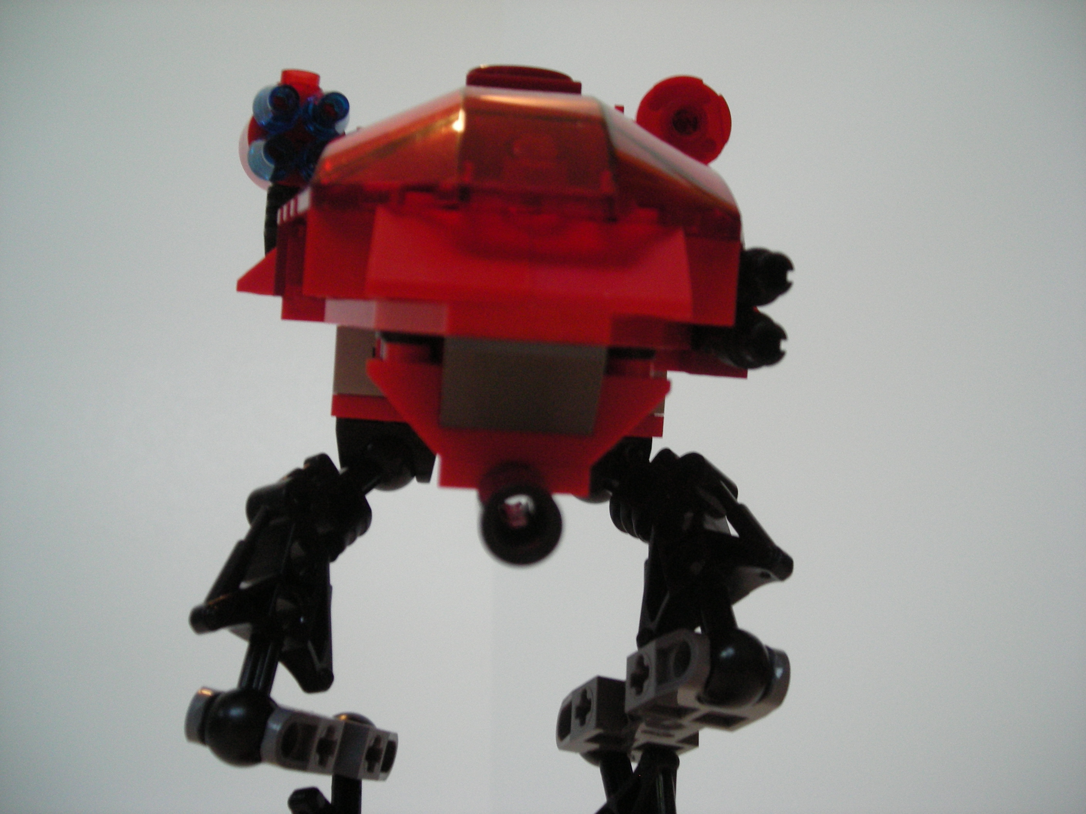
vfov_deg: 37.7
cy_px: 407
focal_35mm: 38
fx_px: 1192
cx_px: 543
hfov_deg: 49.0
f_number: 3.2
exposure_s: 1/19.5
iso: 200
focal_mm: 6.3
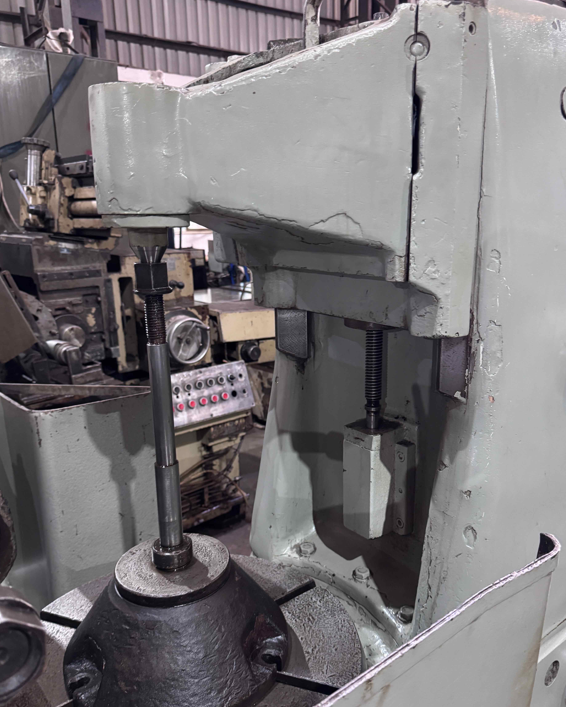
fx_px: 607
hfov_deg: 49.9
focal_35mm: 29
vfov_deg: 60.4
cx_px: 309
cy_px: 382
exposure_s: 1/33
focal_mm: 6.76
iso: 640
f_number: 1.78
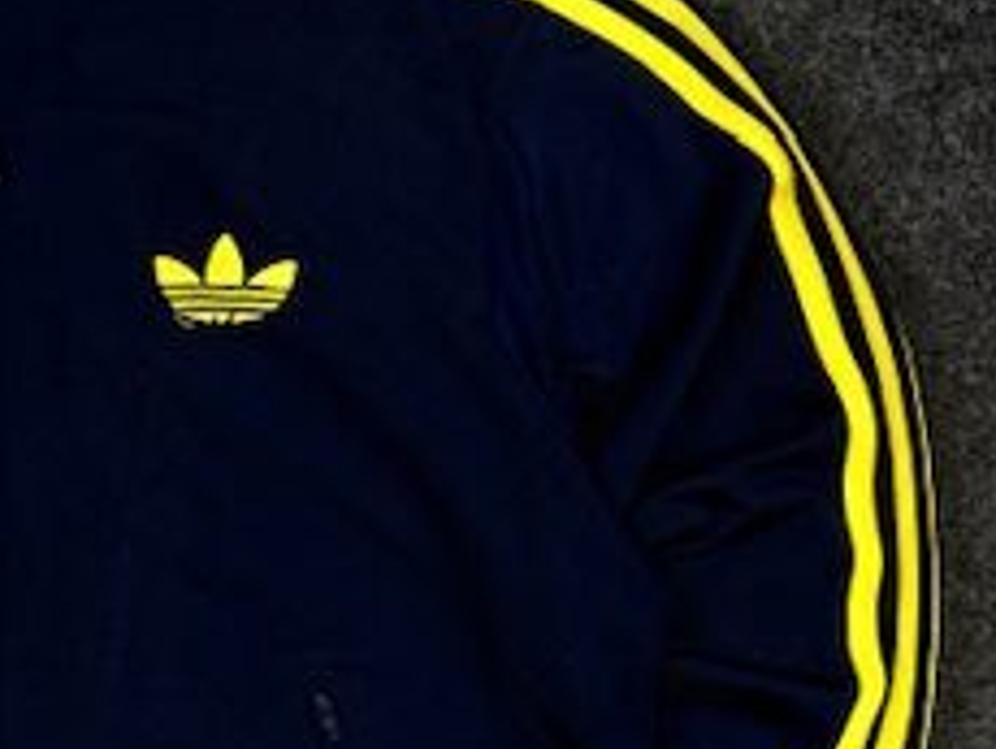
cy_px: 550
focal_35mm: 50
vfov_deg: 28.8
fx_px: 1440
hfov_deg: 34.6
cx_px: -9
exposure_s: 1/50
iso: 125
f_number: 1.78
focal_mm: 6.76
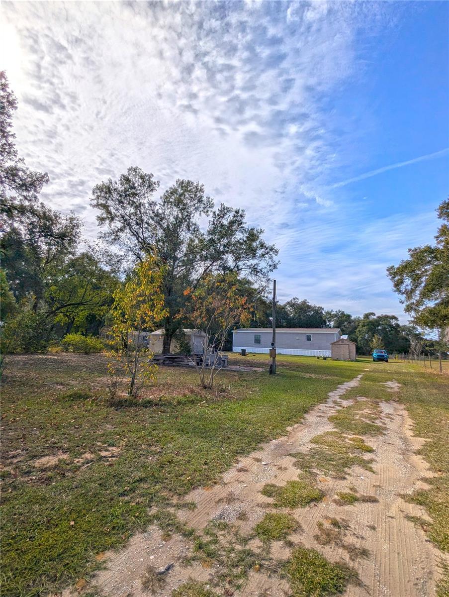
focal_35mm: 16
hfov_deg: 78.2
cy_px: 298
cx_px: 224
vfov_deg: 94.4
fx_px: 276
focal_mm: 2.35
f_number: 2.2
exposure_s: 1/9259
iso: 50
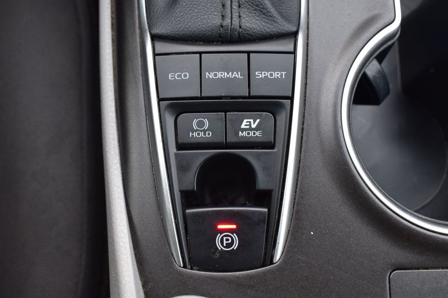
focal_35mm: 45
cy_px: 149
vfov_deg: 29.8
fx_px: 560
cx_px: 224
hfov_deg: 43.6
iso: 400
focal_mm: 30
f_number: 7.1
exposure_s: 1/25
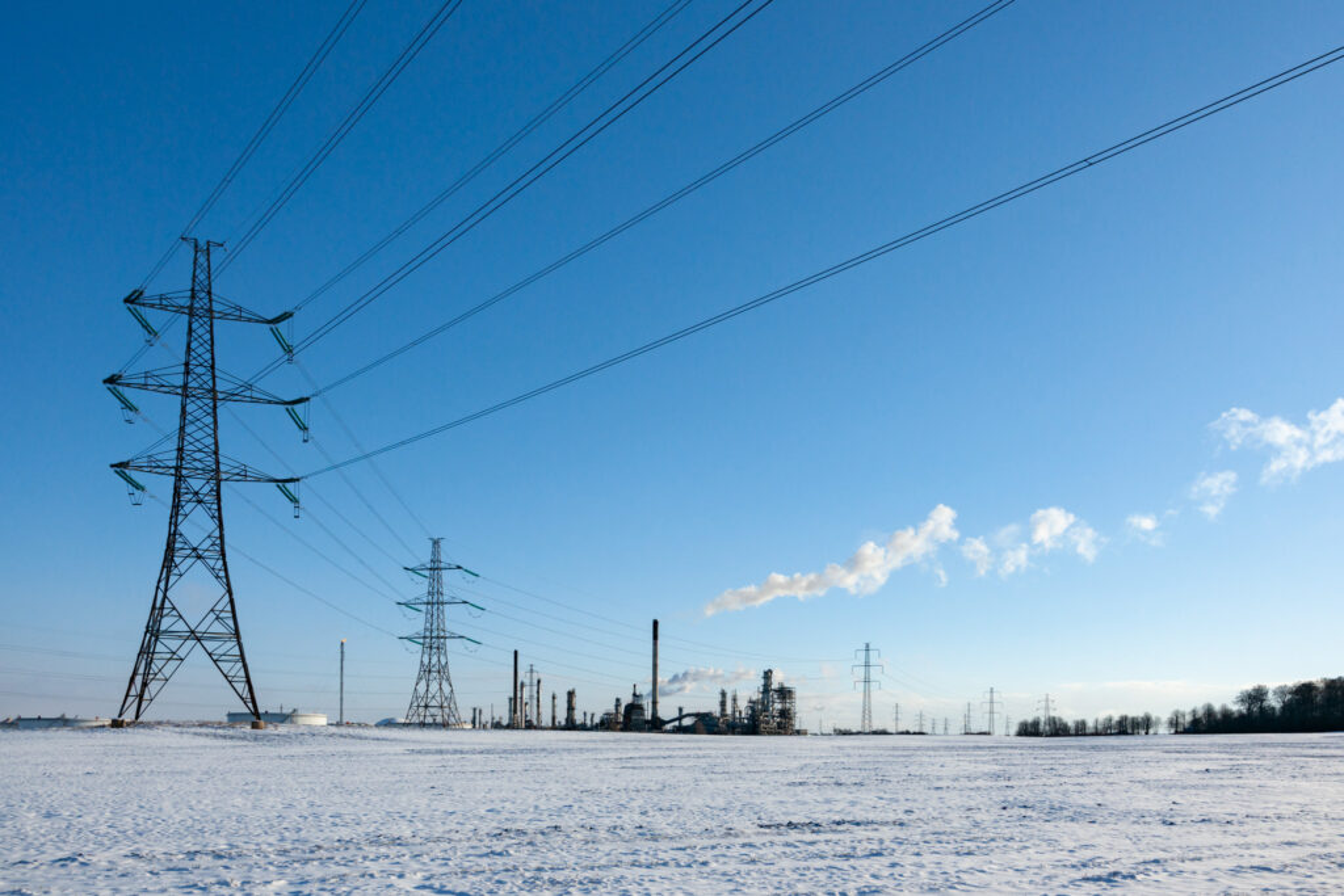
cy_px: 448
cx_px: 672
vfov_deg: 53.1
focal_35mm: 24
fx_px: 896
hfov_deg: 73.7
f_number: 11
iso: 200
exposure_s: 1/640
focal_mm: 24
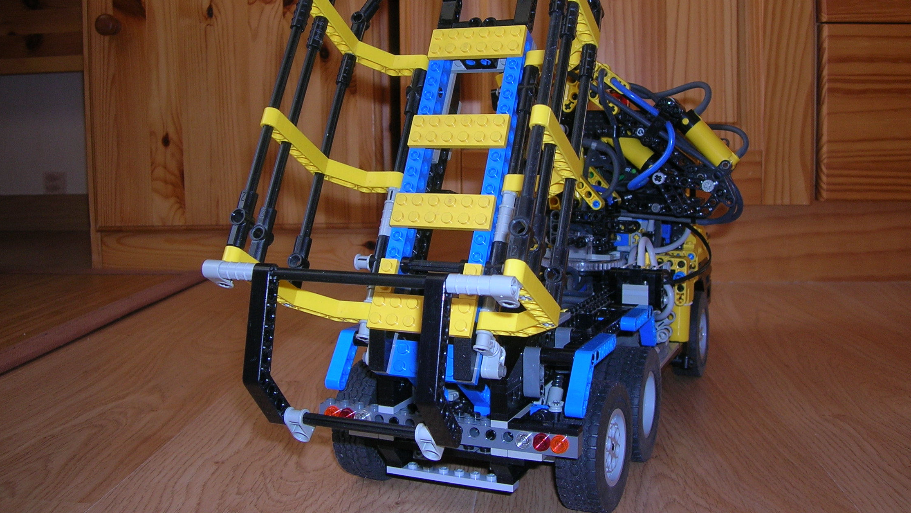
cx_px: 456
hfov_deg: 52.8
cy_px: 176
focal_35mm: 38
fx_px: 918
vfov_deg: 31.0
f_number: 2.9
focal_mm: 5.7
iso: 50
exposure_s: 1/60.1
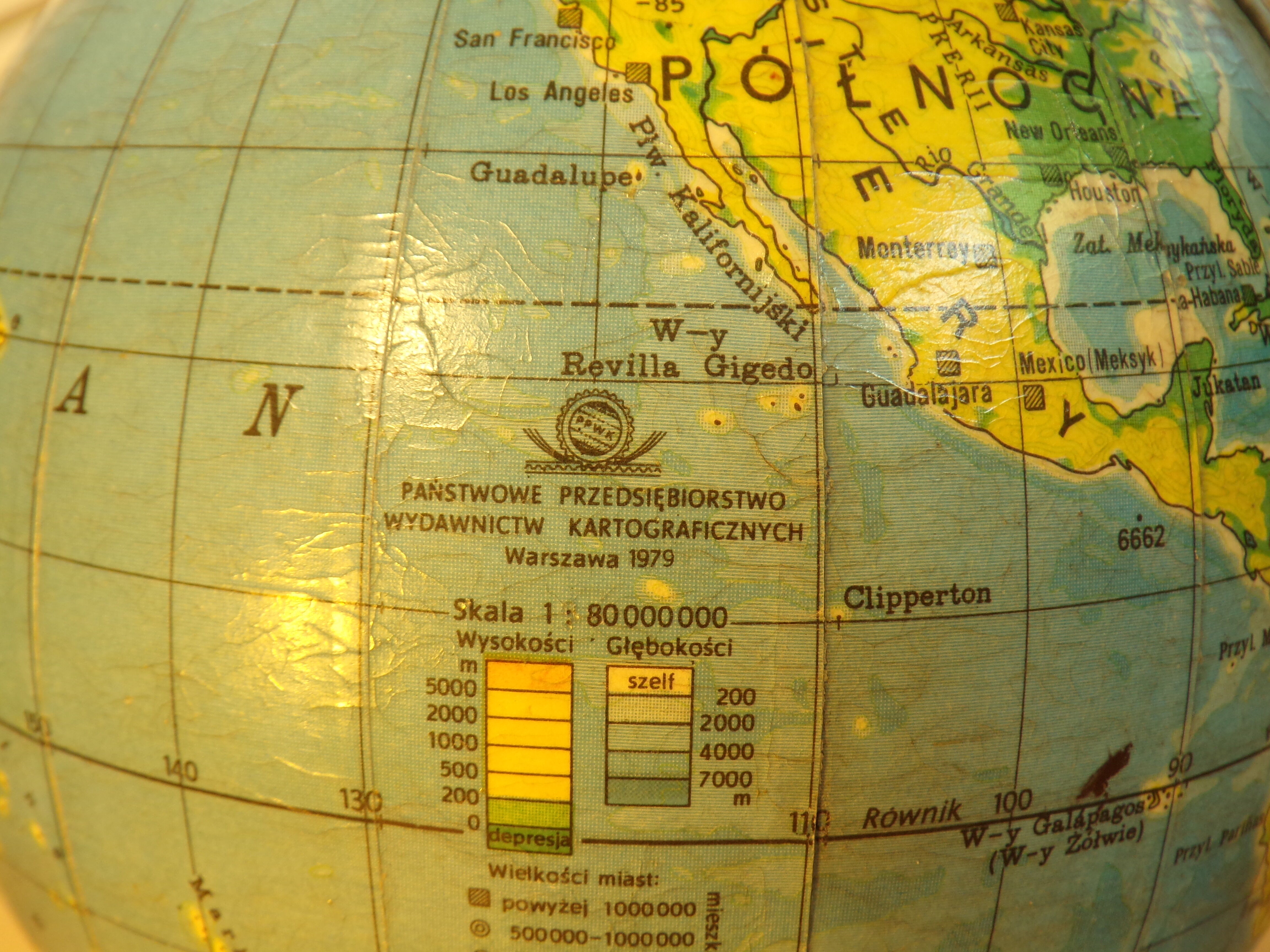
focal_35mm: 32
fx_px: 1174
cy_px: 476
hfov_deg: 56.8
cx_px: 635
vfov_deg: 44.2
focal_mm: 5.8
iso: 101
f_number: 3.2
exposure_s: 1/34
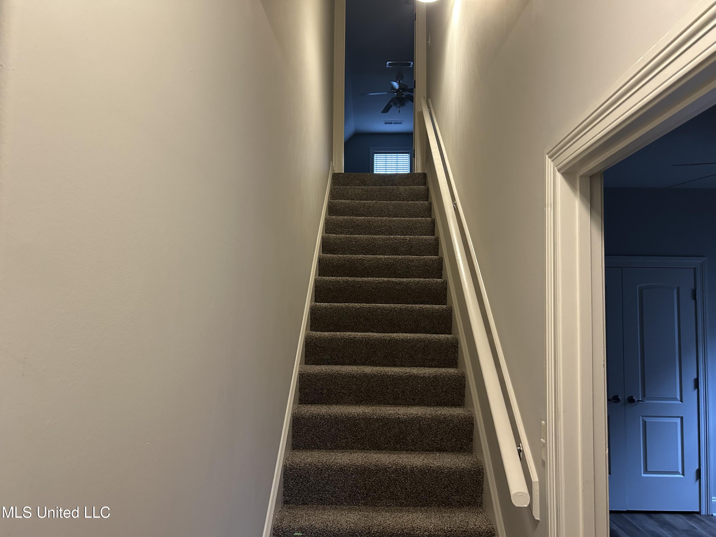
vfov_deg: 53.1
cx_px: 358
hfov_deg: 67.3
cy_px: 268
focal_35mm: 26
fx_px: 538
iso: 250
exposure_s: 1/60
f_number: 1.5
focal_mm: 5.7
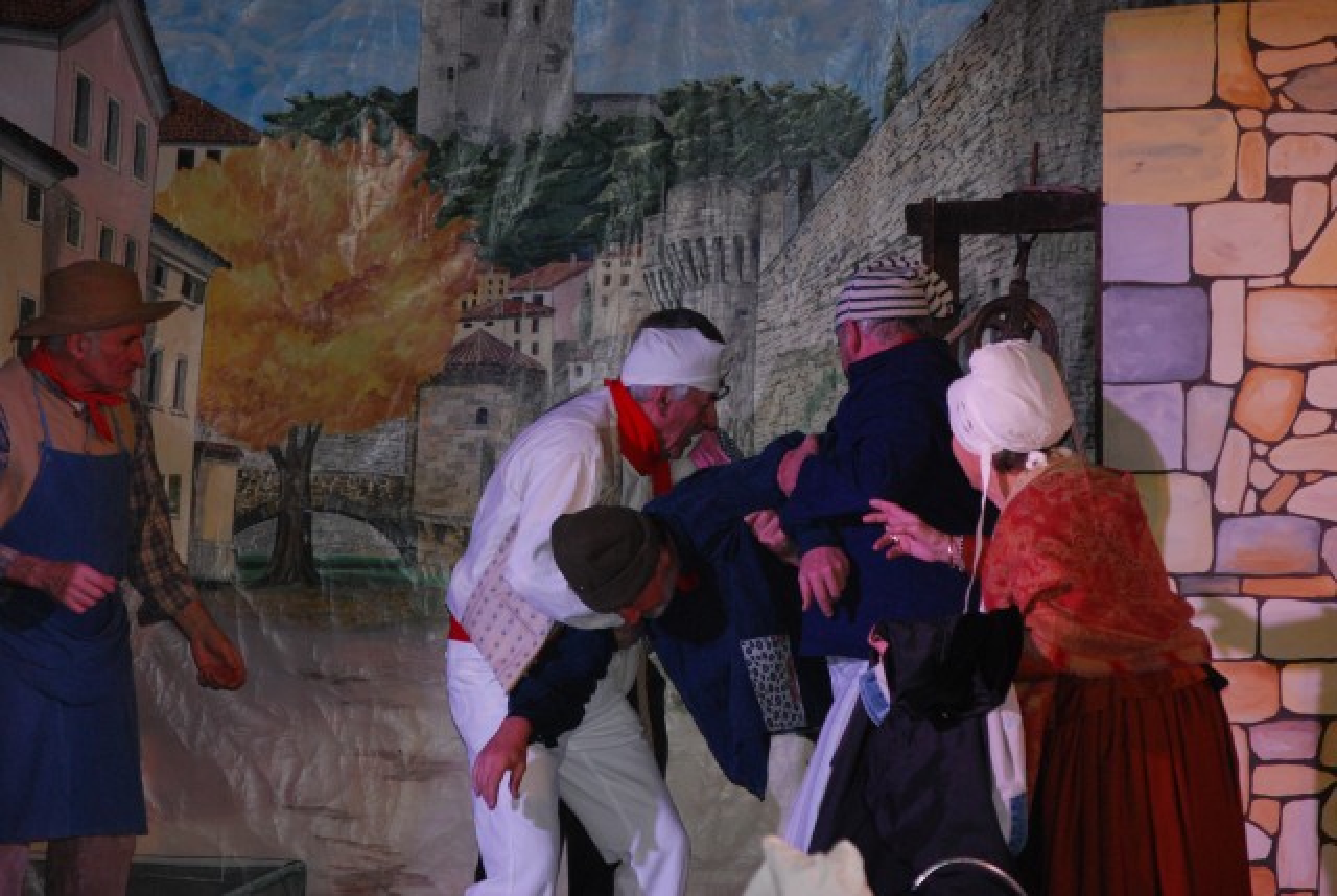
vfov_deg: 9.0
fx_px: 5691
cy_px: 448
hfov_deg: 13.4
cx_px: 668
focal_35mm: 153
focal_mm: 102
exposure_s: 1/60
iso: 800
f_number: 4.8
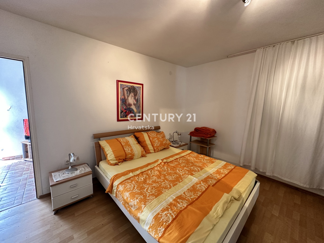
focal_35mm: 14
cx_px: 162
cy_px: 122
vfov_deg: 85.7
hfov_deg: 102.1
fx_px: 131
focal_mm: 2.22
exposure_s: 1/50
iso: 200
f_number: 2.2
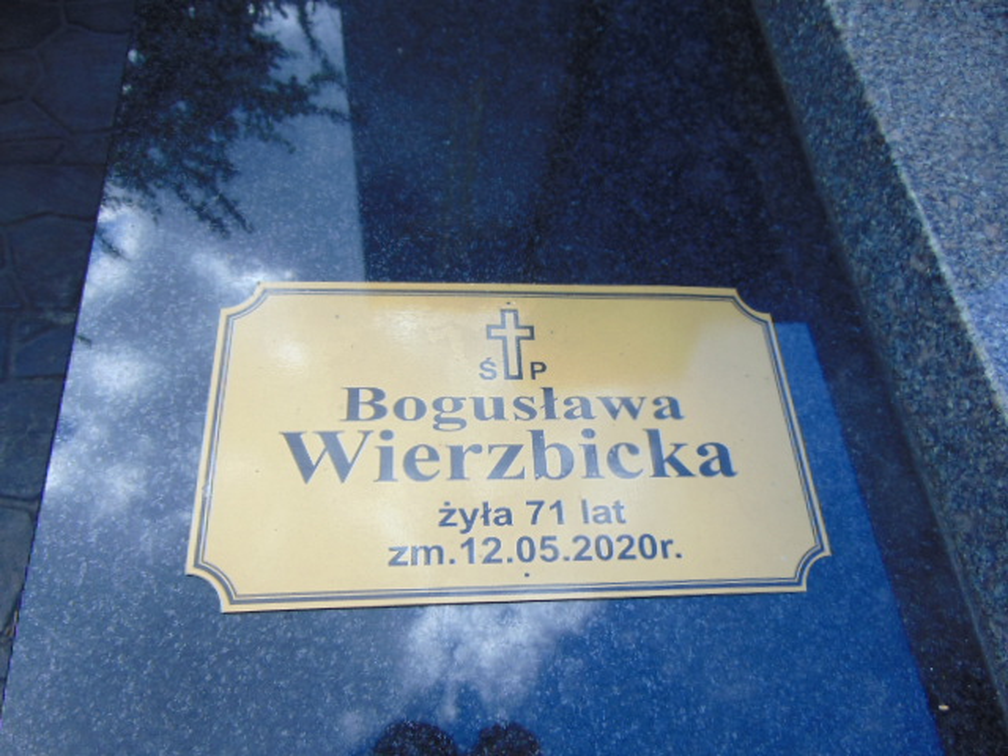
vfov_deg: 54.9
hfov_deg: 69.4
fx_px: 728
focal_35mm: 25
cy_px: 378
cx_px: 504
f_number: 3
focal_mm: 4.5
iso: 80
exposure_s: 1/400
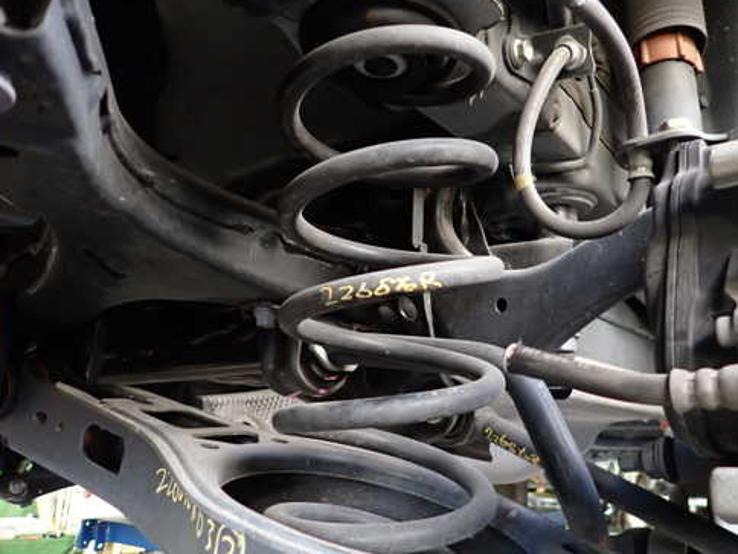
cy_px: 287
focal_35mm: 31
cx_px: 421
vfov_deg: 45.4
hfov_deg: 58.1
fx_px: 661
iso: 320
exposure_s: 1/30
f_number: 2
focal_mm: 4.5
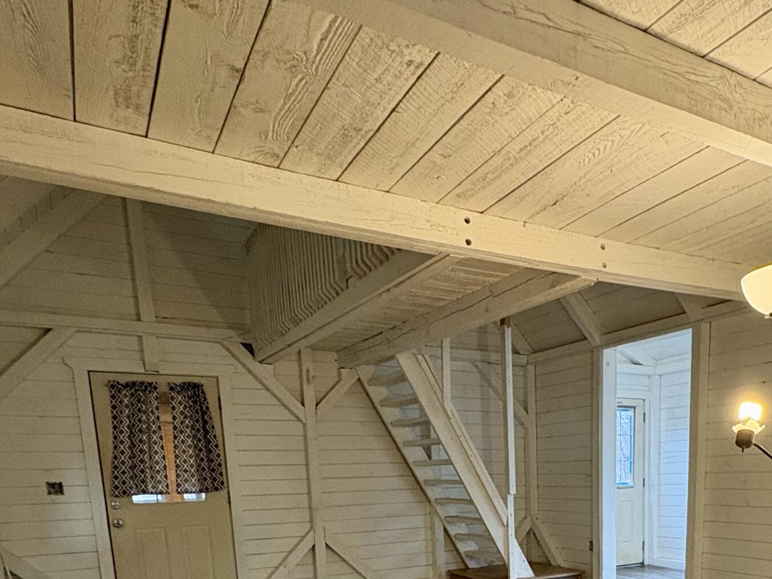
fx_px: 691
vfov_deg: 39.5
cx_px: 527
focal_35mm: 31
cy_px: 593
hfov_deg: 56.8
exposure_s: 1/60
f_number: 2.2
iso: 320
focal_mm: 2.22
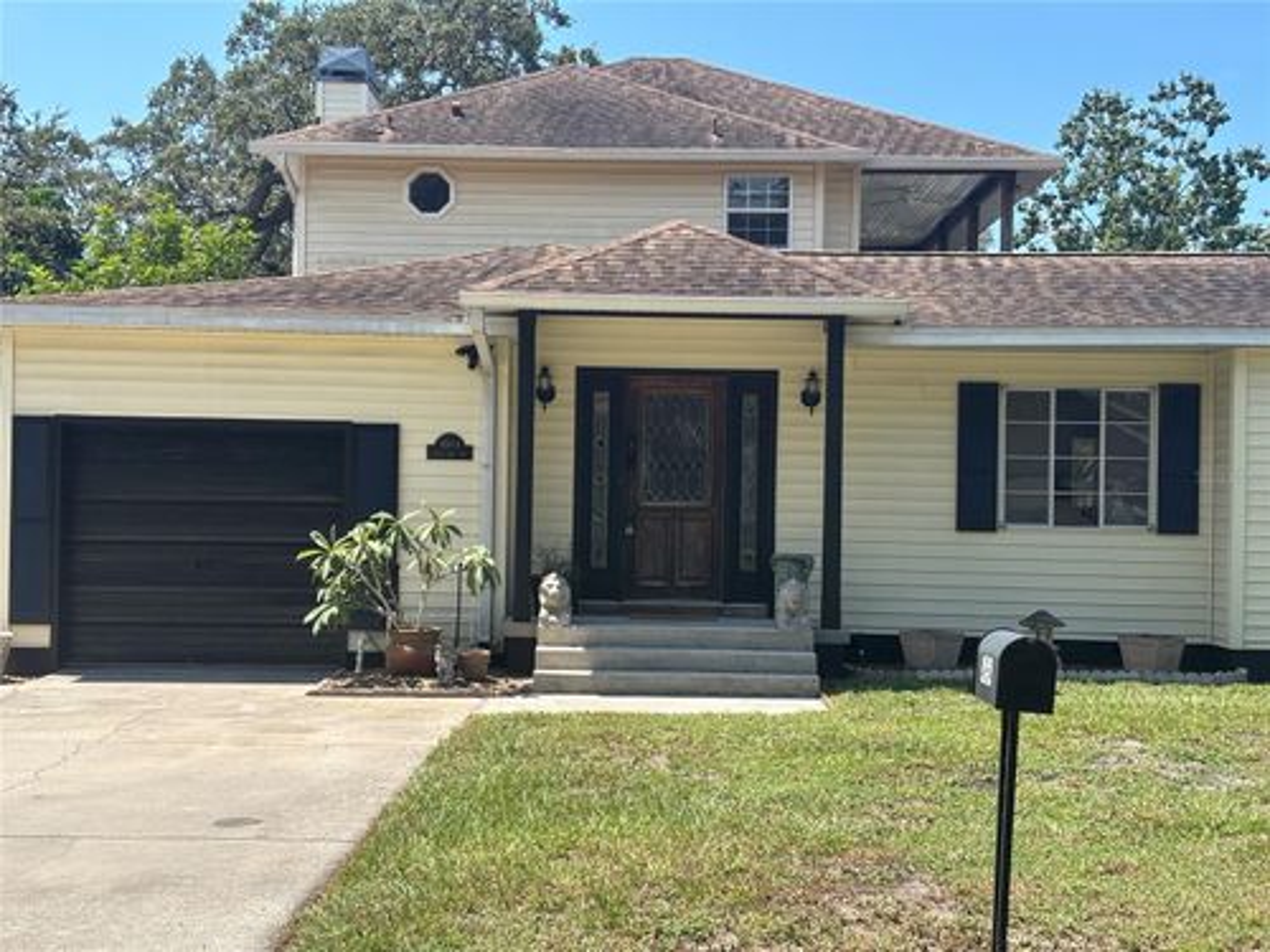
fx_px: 1908
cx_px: 635
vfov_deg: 28.0
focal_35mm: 52
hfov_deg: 36.8
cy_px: 476
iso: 32
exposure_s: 1/1479
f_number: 1.6
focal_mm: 5.96
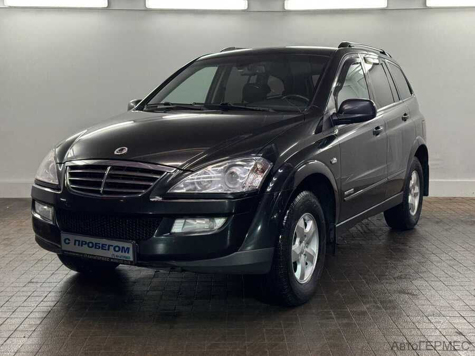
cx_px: 238
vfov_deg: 30.3
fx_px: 659
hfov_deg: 39.7
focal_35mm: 48
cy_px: 178
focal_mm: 6.76
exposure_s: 1/100
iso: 80
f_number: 1.78
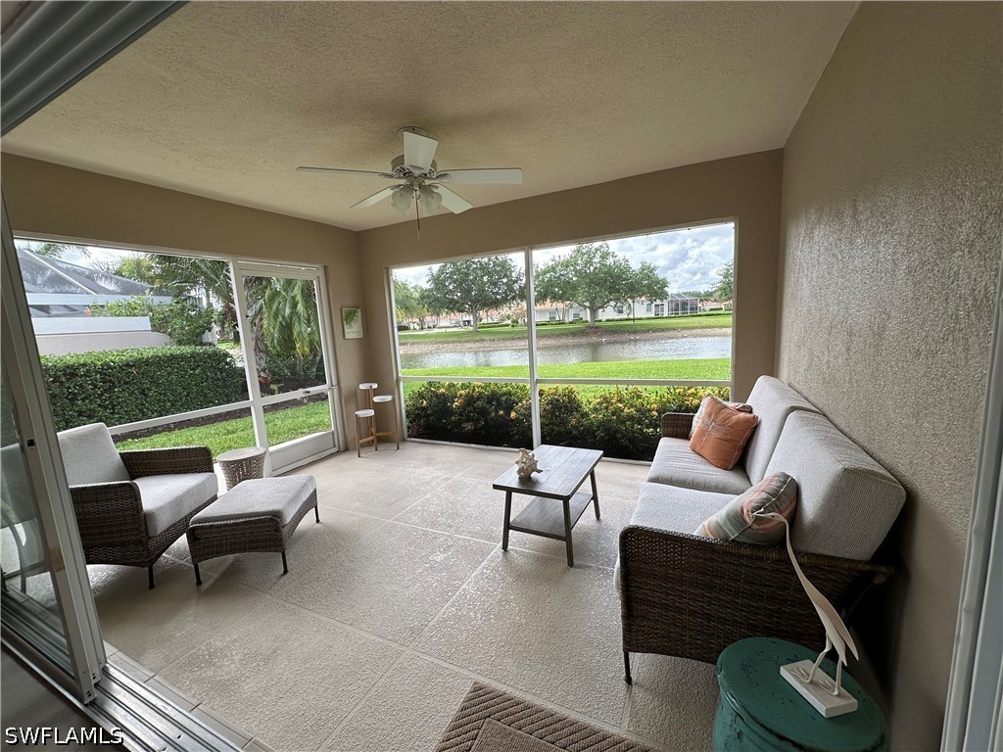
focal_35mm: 14
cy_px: 376
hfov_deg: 102.1
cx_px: 502
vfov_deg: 85.7
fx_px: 406
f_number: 2.2
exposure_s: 1/245
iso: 40
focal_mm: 2.22
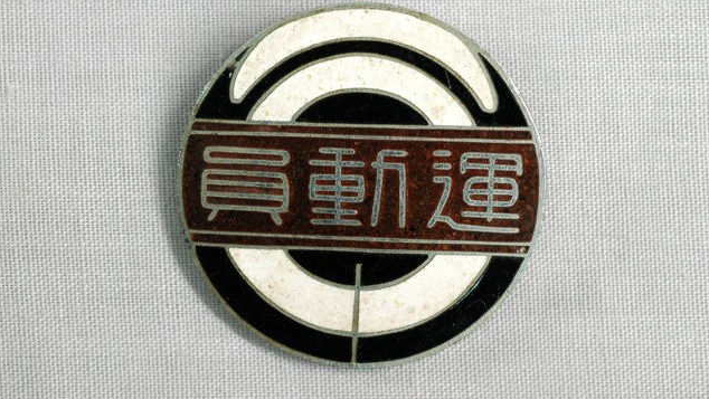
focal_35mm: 95
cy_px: 183
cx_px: 354
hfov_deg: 22.4
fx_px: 1786
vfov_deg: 12.8
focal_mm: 60
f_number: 8
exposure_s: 1/15
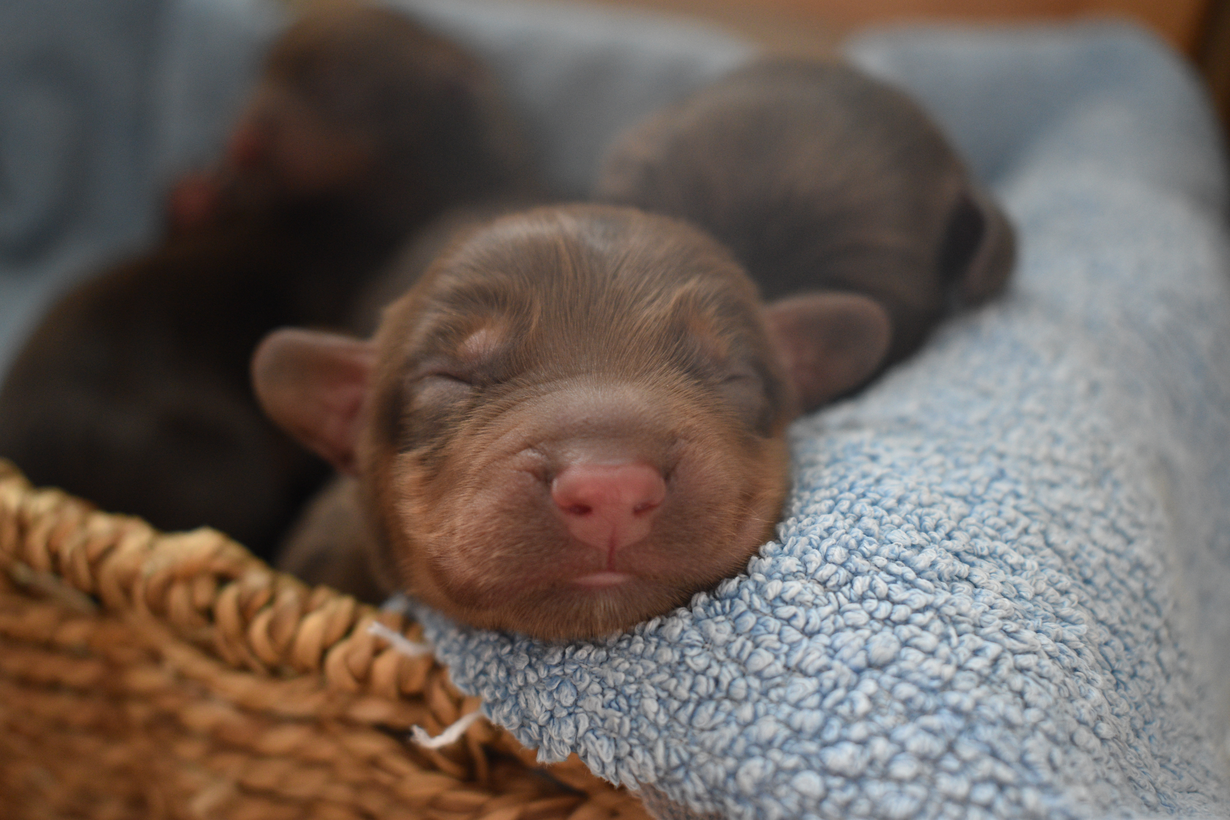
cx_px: 615
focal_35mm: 46
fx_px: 1589
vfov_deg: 28.9
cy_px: 410
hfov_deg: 42.3
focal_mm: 31
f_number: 4.2
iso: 1100
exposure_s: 1/125
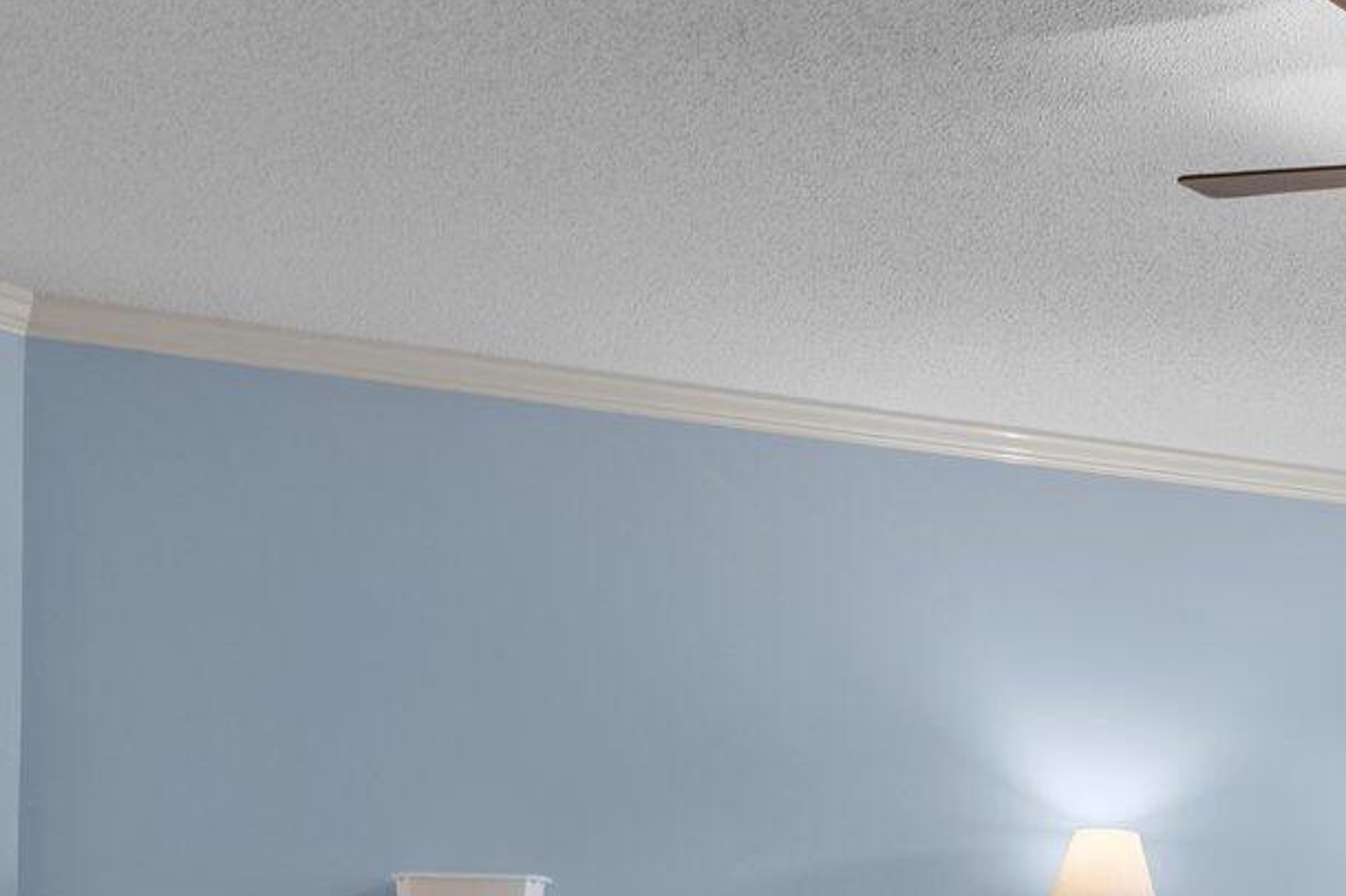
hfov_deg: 34.6
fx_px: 1756
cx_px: 1567
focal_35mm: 47
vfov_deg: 26.7
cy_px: 945
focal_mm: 14
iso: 250
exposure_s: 1.3
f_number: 8
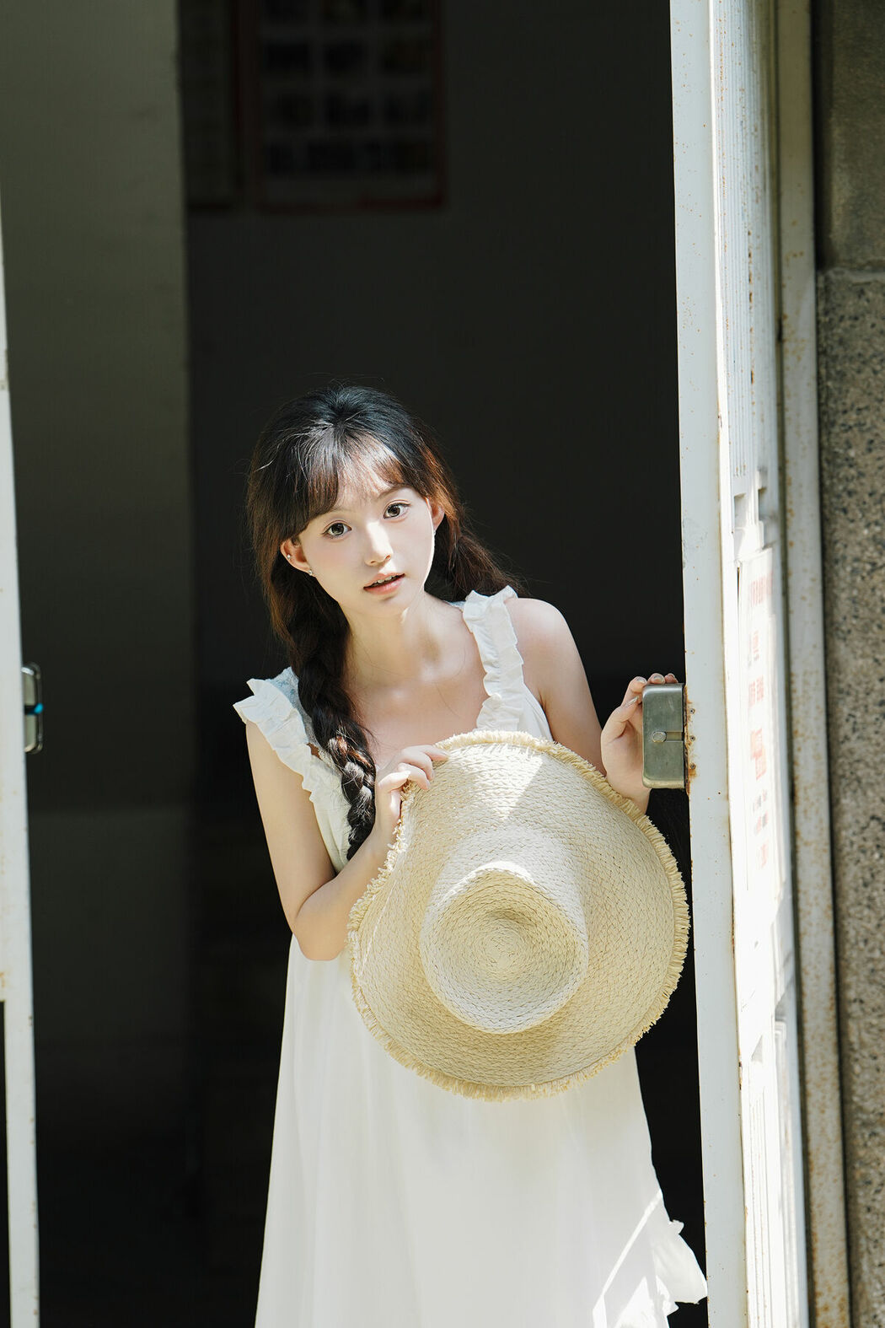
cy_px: 664
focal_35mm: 125
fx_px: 4609
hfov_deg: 11.0
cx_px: 442
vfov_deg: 16.4
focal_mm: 125
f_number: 4
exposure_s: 1/320
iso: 200
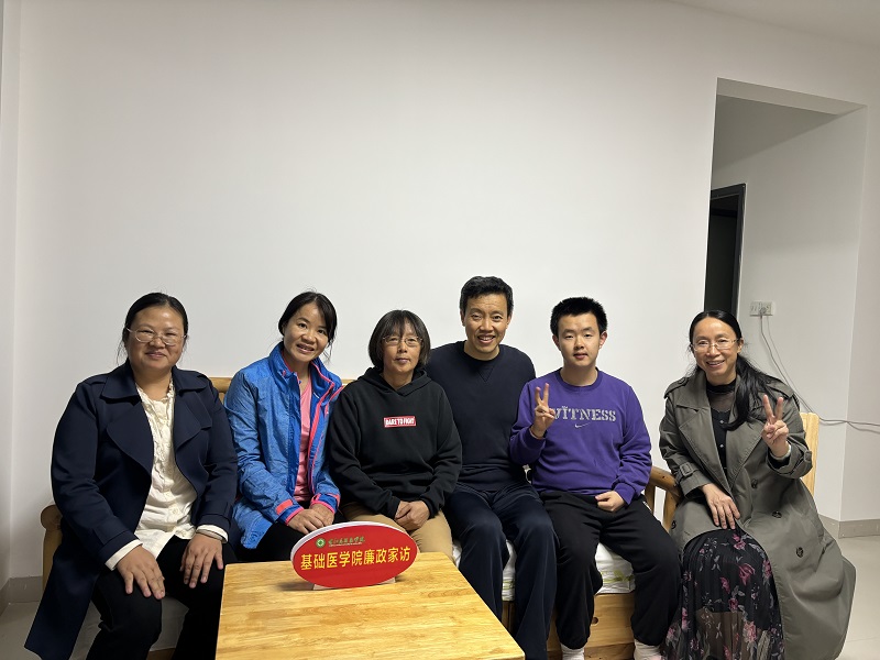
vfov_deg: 53.1
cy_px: 330
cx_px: 440
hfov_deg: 67.3
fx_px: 661
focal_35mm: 26
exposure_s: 1/60
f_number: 1.6
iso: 160
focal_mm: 5.96
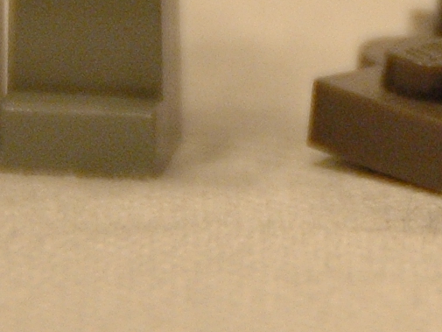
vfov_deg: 0.9
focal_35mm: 1716
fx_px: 21916
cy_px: -307
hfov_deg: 1.2
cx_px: 516
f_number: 5.6
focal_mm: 200
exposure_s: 1/25
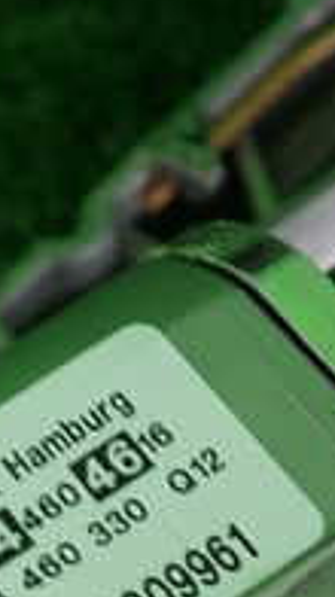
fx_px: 1582
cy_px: 661
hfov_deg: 12.0
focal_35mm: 100
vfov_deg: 20.4
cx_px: 3
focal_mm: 5.4
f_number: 2.3
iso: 200
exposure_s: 1/40
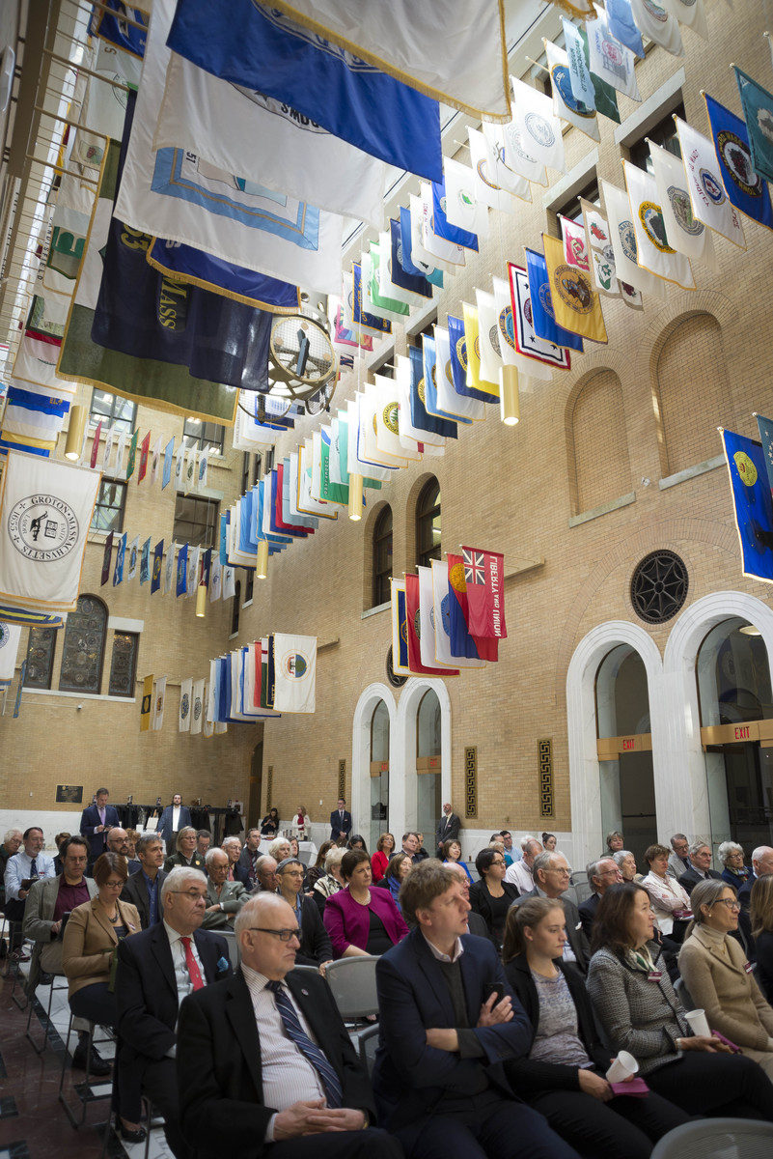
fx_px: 772
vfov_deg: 73.7
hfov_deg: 53.2
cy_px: 580
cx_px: 386
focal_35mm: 24
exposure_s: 1/160
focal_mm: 24
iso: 400
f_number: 3.2
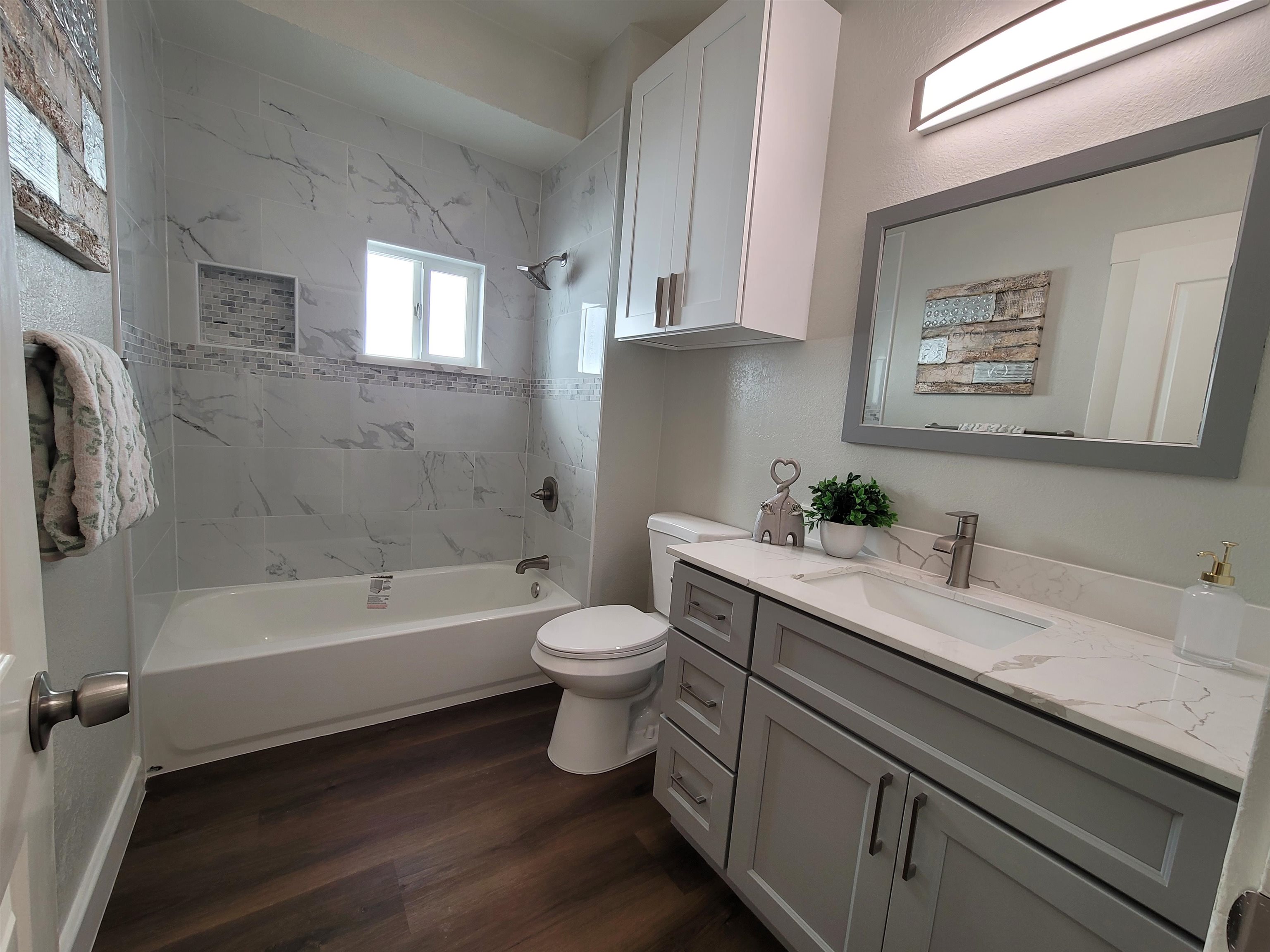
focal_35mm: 13
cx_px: 635
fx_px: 477
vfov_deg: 89.9
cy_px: 476
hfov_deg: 106.2
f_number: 2.2
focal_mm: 2.2
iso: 80
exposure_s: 1/60
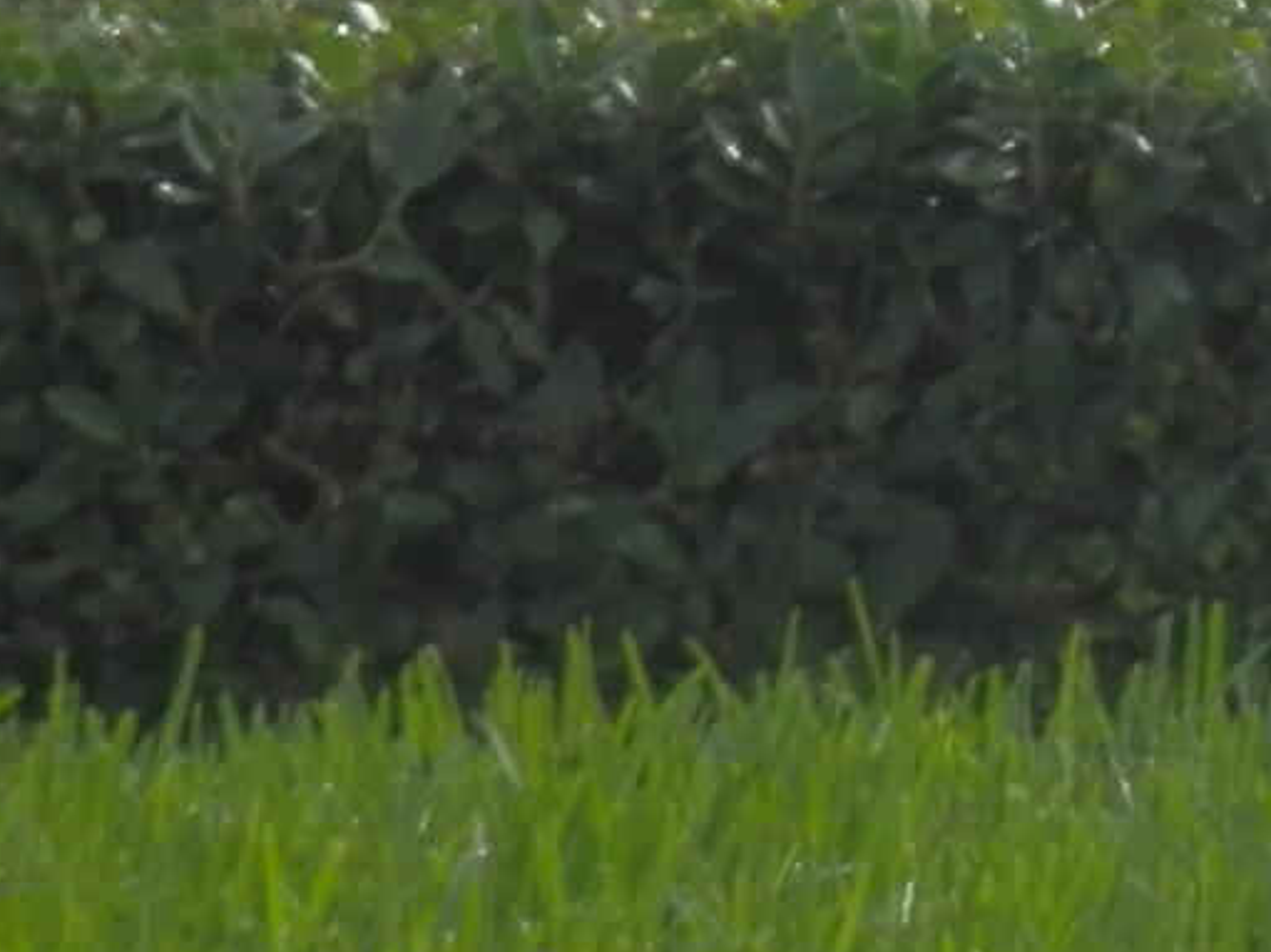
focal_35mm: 904
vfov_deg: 1.6
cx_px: 3631
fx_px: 33184
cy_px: -1690
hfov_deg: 2.2
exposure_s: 1/320
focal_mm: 27.5
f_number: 5.5
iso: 80
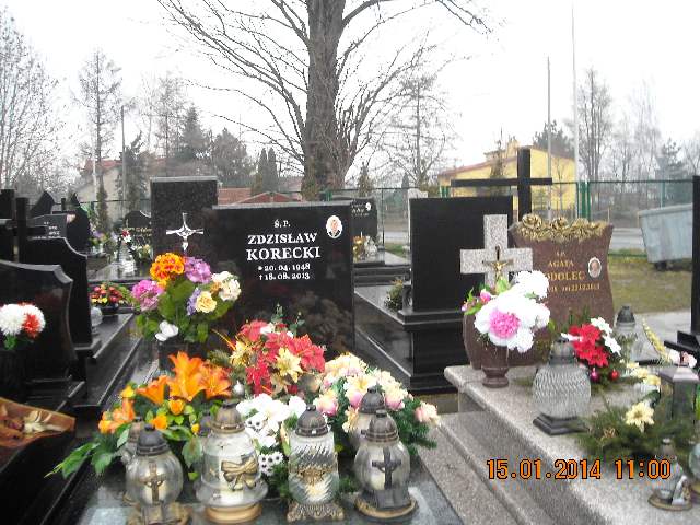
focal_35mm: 35
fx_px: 708
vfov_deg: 40.7
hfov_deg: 52.6
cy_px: 262
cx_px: 350
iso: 135
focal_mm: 5.7
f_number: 2.8
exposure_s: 1/52
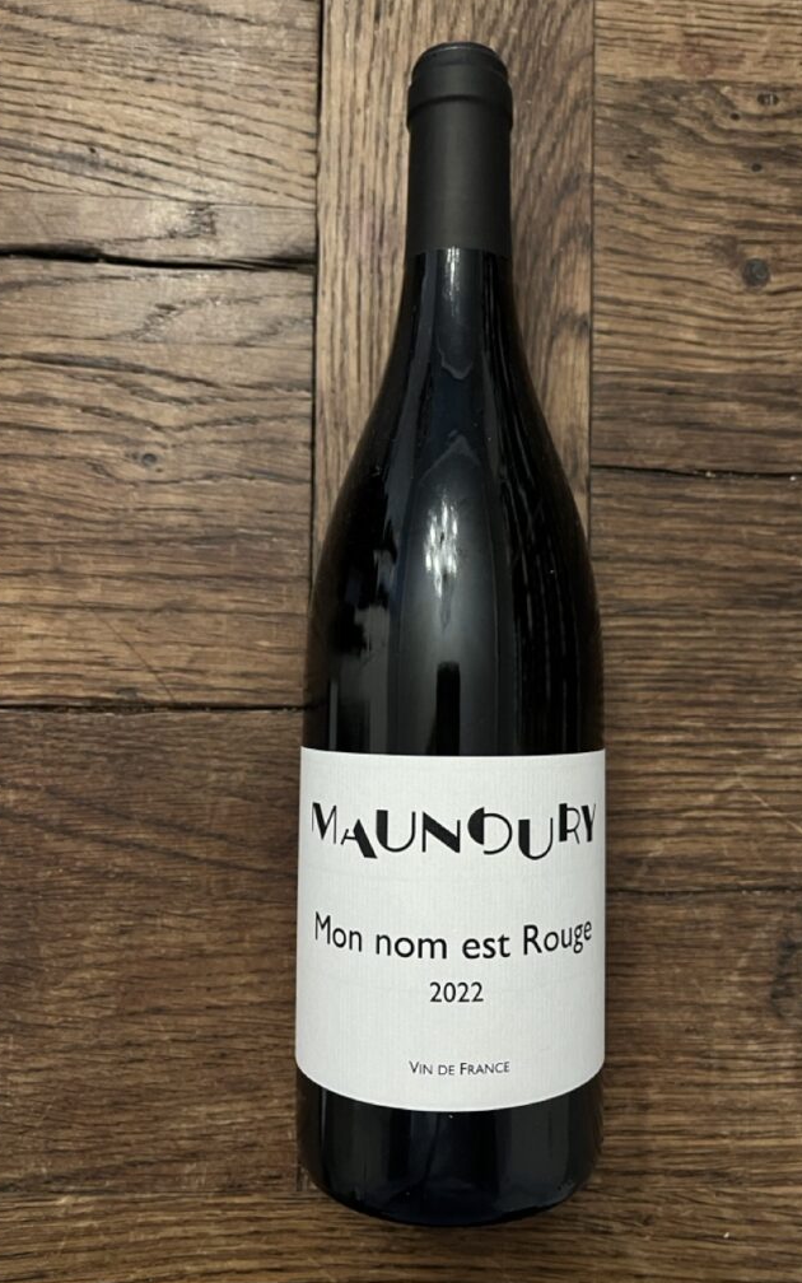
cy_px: 642
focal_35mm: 28
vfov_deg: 66.5
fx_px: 979
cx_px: 451
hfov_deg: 44.5
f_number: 1.6
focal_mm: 5.1
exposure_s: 1/50
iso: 320
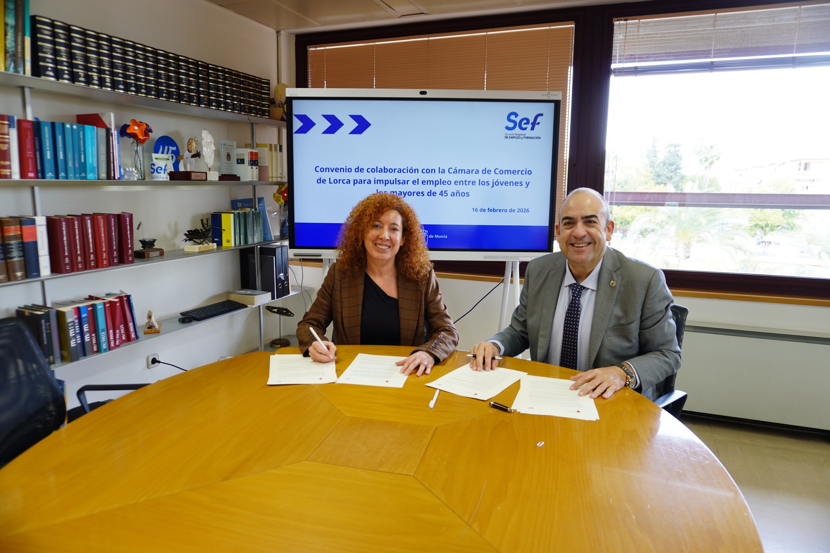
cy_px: 276
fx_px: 553
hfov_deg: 73.7
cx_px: 415
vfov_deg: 53.1
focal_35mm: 24
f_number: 3.5
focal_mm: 16
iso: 100
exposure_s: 1/30
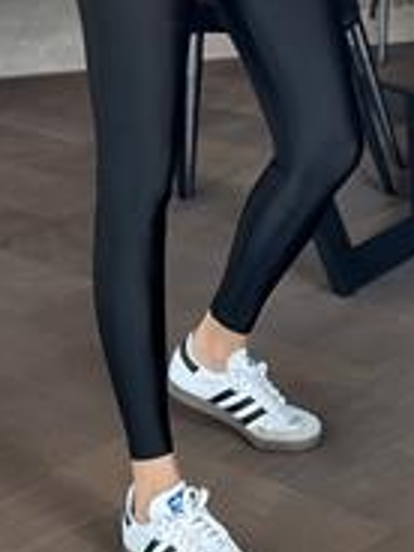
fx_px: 2105
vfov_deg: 14.5
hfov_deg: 11.2
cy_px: -108
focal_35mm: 132
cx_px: 225
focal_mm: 6.86
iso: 320
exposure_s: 1/60
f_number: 1.78
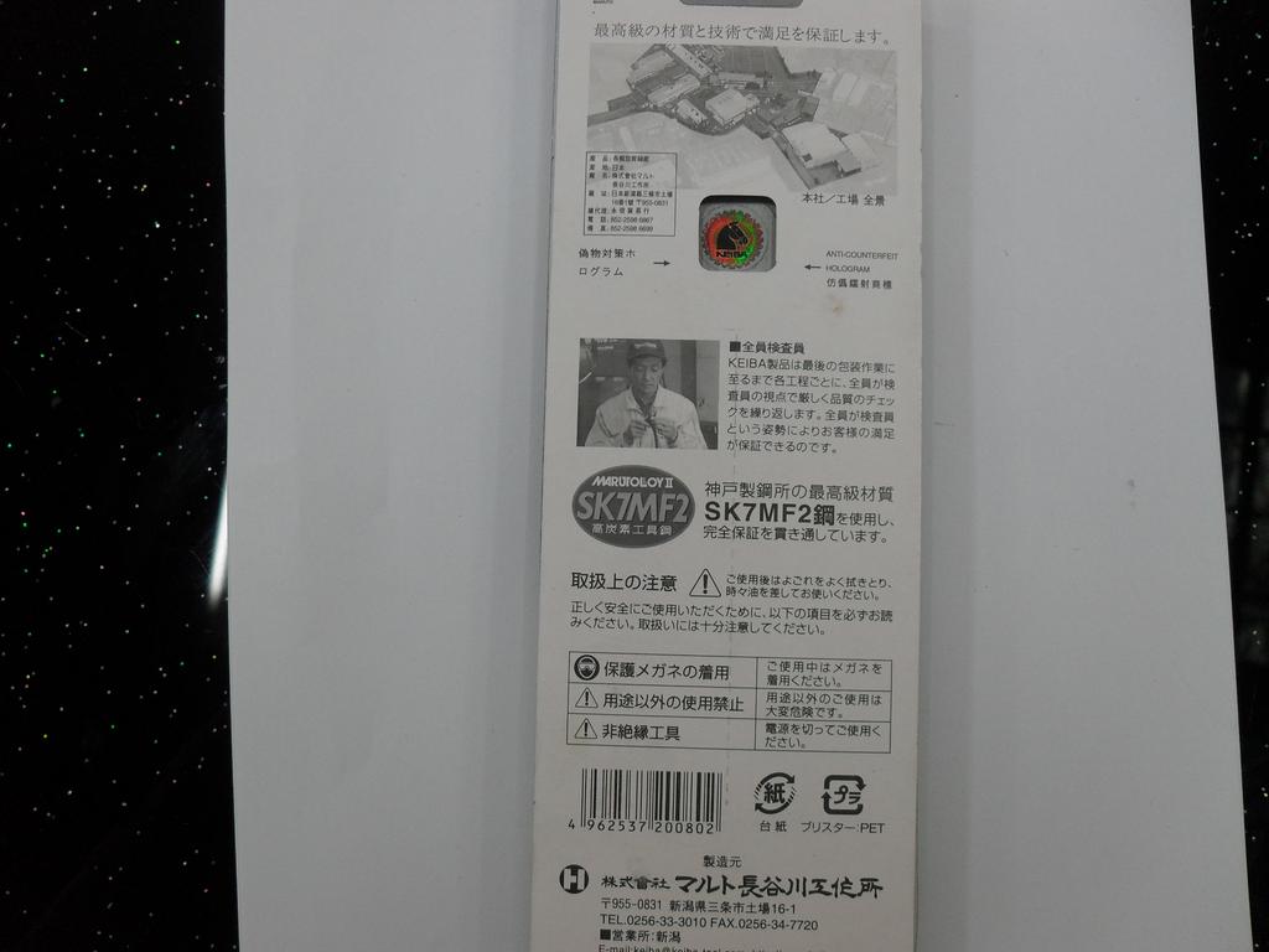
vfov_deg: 40.7
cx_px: 634
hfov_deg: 52.6
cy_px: 476
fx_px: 1283
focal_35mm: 35
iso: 120
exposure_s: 1/45
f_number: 2.8
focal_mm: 6.2
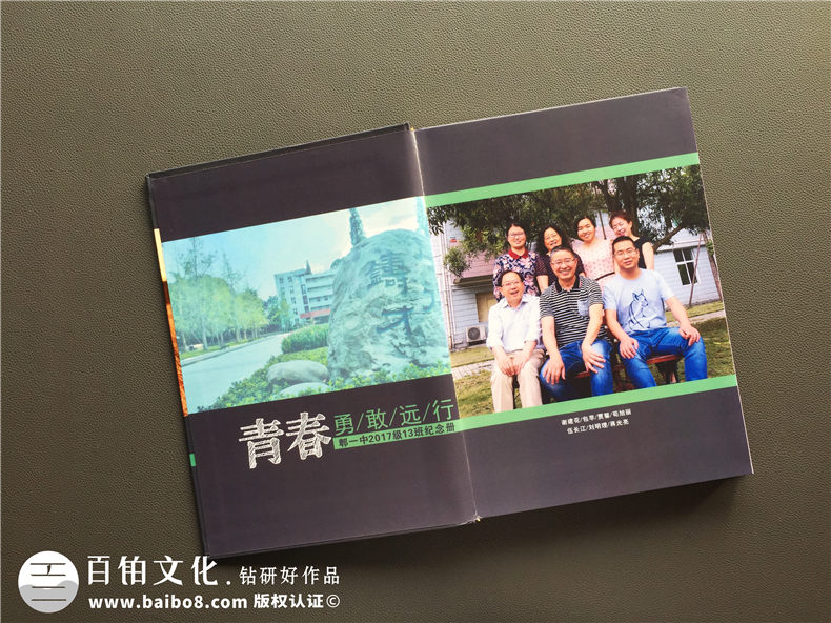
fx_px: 696
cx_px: 416
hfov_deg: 61.7
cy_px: 312
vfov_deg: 48.2
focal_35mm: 29
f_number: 2.2
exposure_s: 1/106
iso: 32
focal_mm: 4.15
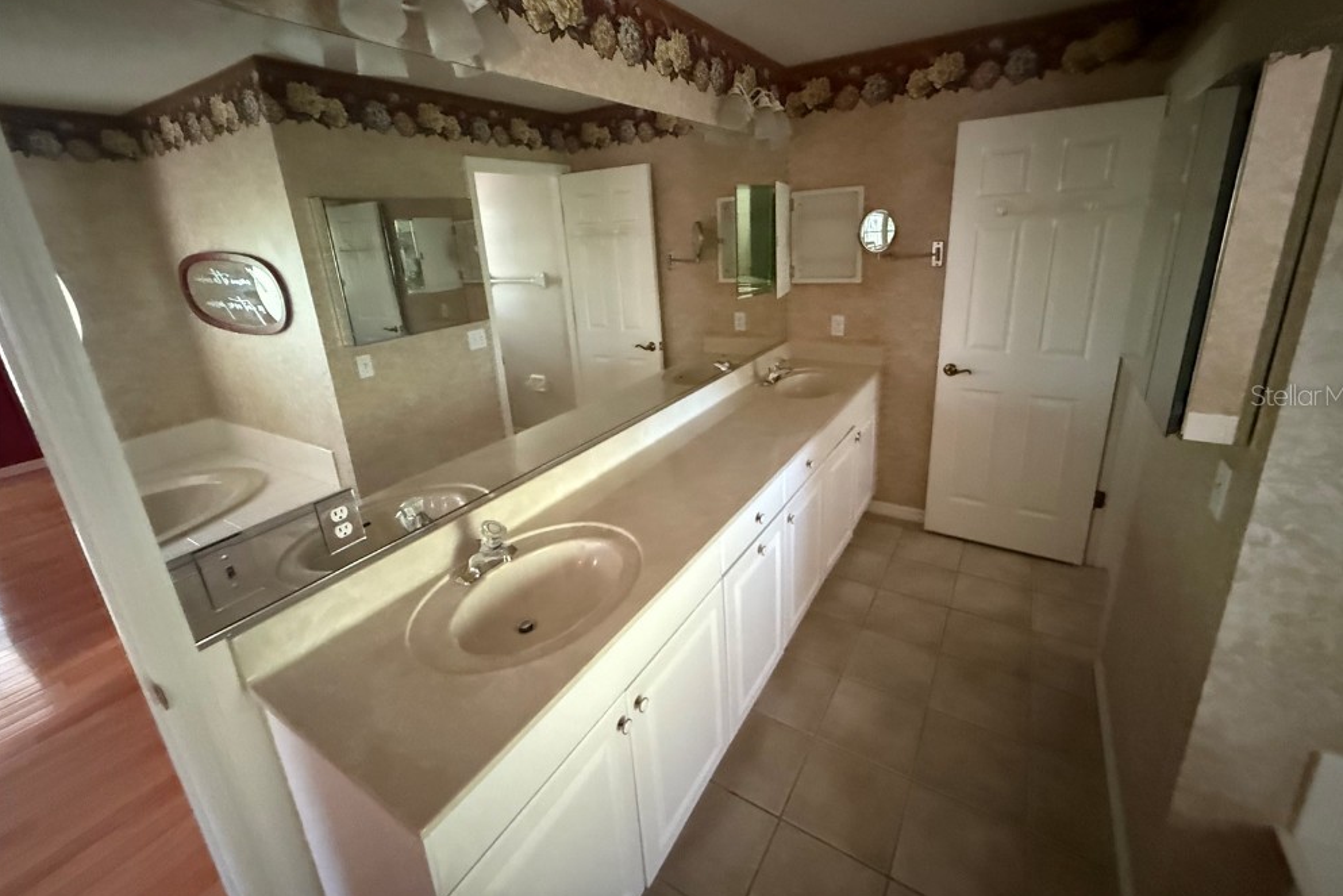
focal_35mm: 15
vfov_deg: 77.0
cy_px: 395
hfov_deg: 100.4
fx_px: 560
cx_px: 686
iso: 1600
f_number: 2.2
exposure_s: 1/40
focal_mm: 2.22
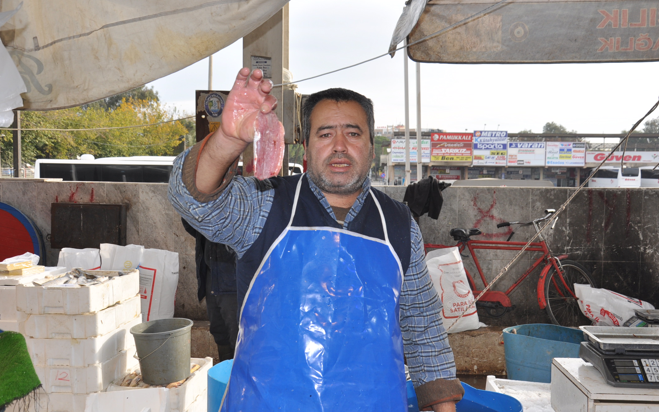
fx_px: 692
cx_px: 330
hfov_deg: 50.9
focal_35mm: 39
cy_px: 203
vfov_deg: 33.2
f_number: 6.3
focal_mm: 25
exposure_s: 1/200
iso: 200
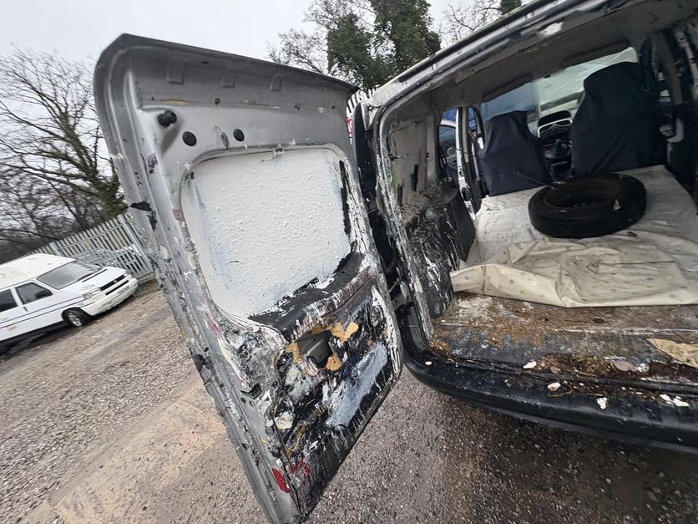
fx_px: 302
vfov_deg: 81.7
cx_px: 349
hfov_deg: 98.2
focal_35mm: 15
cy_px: 247
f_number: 2.2
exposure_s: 1/99
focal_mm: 2.22
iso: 160
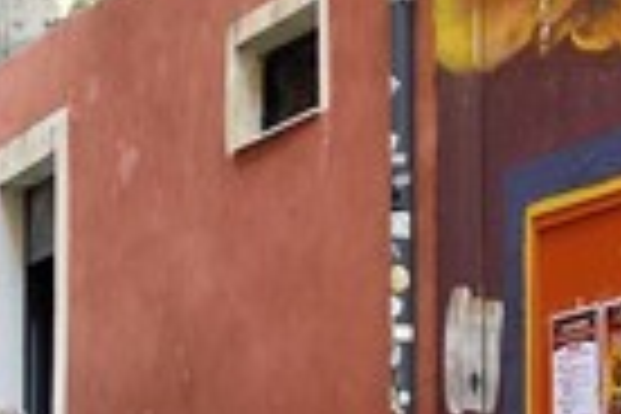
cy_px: 423
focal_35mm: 146
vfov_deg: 9.3
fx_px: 2518
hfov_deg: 13.6
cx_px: 778
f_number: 5
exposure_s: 1/200
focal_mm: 48
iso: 200
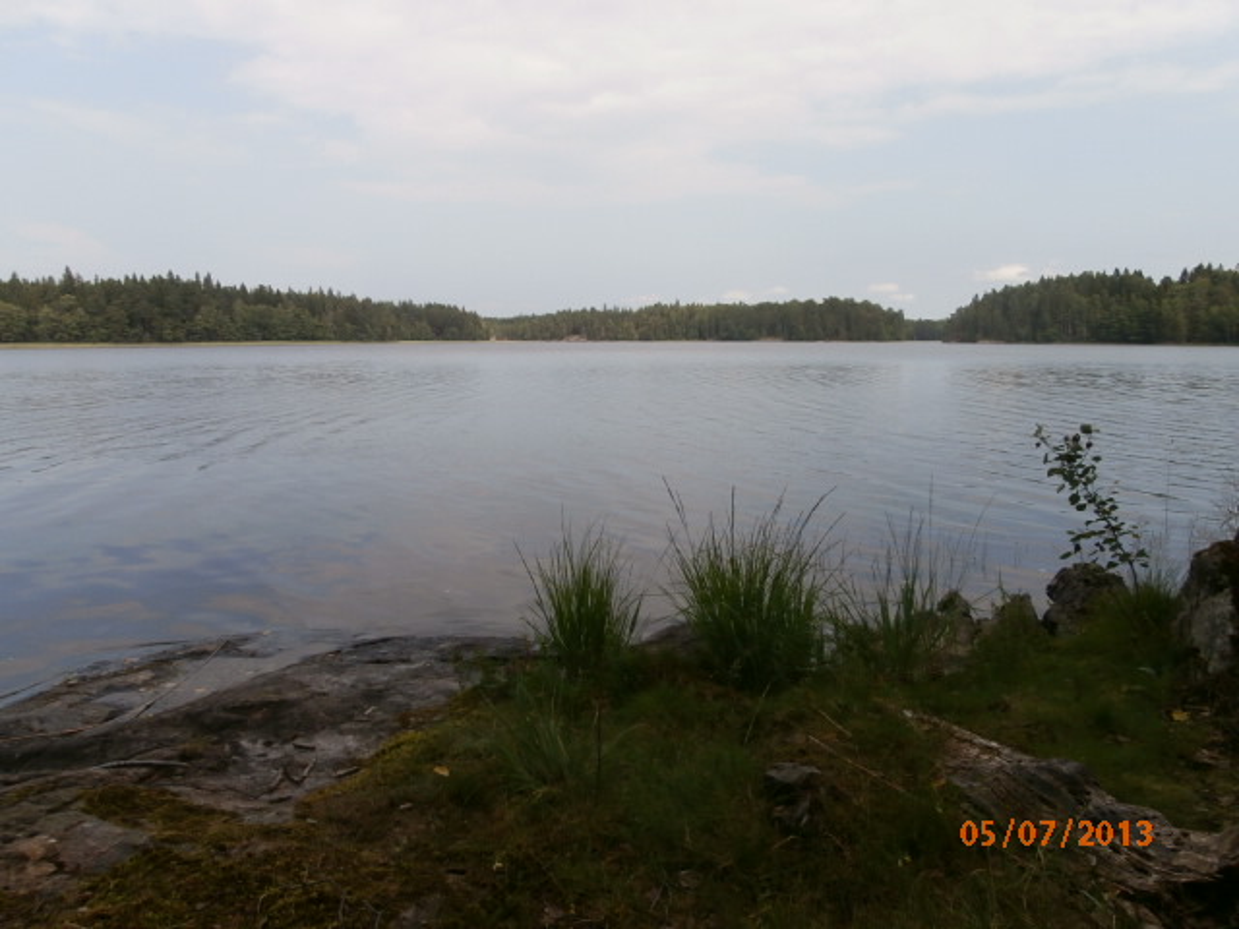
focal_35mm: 24
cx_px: 620
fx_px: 859
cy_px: 464
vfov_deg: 56.8
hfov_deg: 71.6
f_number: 7.9
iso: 100
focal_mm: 4.2
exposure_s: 1/200
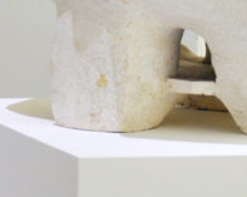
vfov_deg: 3.5
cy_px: -14
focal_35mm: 436
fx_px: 3184
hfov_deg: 4.4
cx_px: -132
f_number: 4.8
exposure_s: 1/25
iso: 250
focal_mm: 45
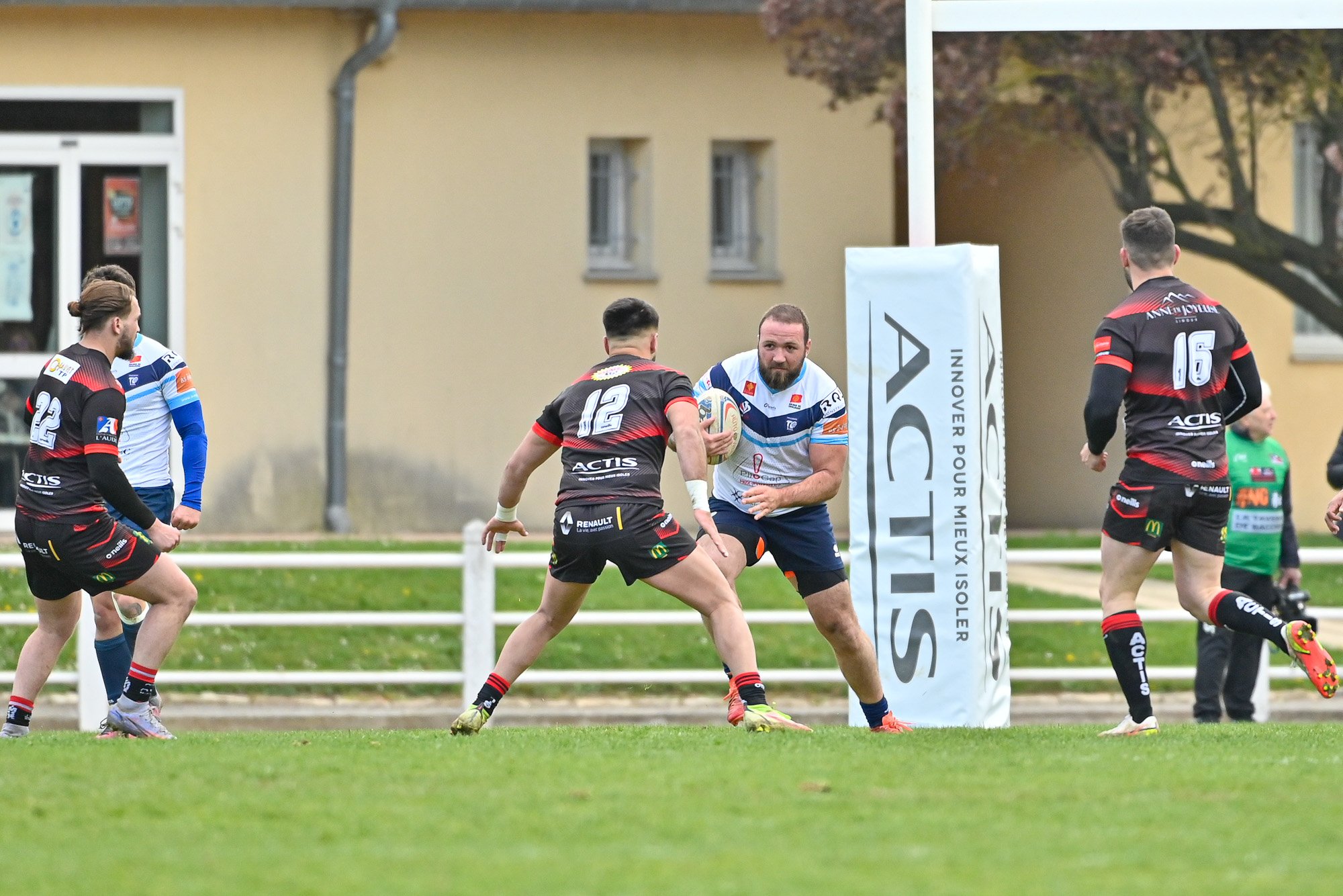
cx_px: 672
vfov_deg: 2.3
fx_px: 22385
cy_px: 448
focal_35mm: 600
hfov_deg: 3.4
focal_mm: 400
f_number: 4
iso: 560
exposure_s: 1/1600
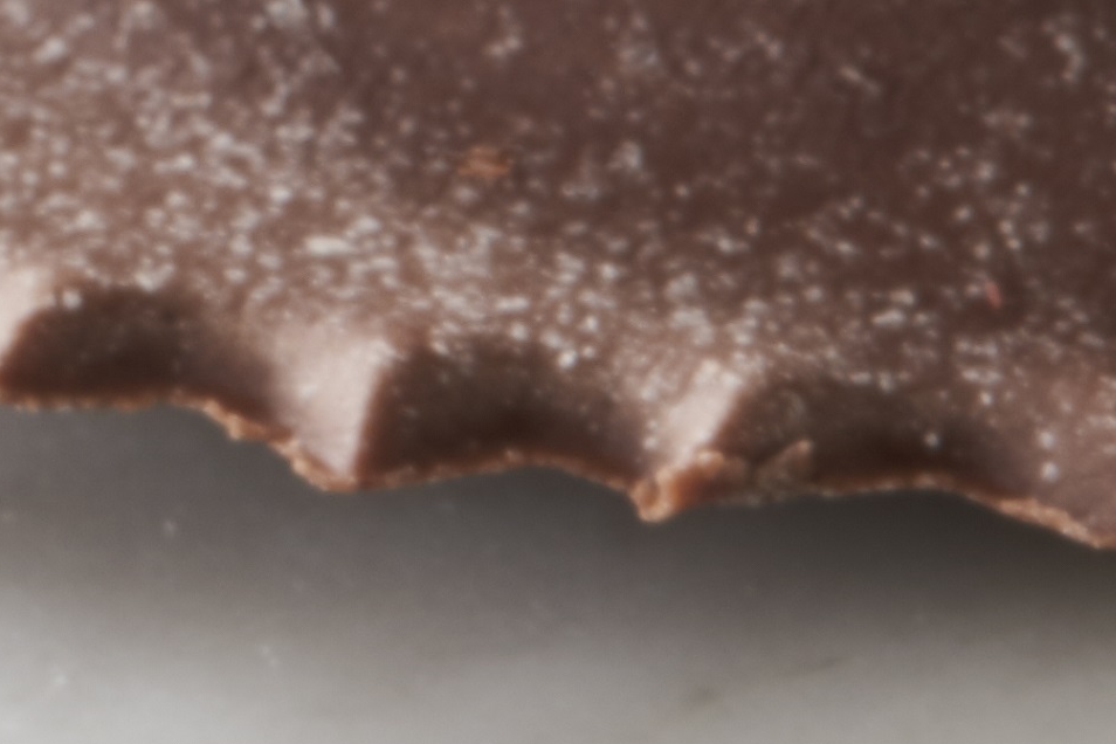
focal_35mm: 770
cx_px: -690
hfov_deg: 2.7
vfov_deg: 1.8
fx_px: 23868
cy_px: -68
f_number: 36
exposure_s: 1/100
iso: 100
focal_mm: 105
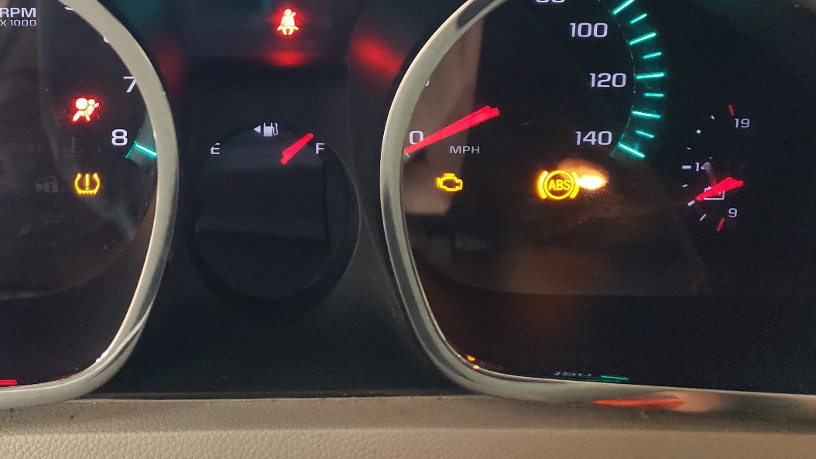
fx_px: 930
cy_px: 19
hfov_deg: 46.5
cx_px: 259
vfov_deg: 26.5
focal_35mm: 43
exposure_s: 1/30
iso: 379
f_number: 1.5
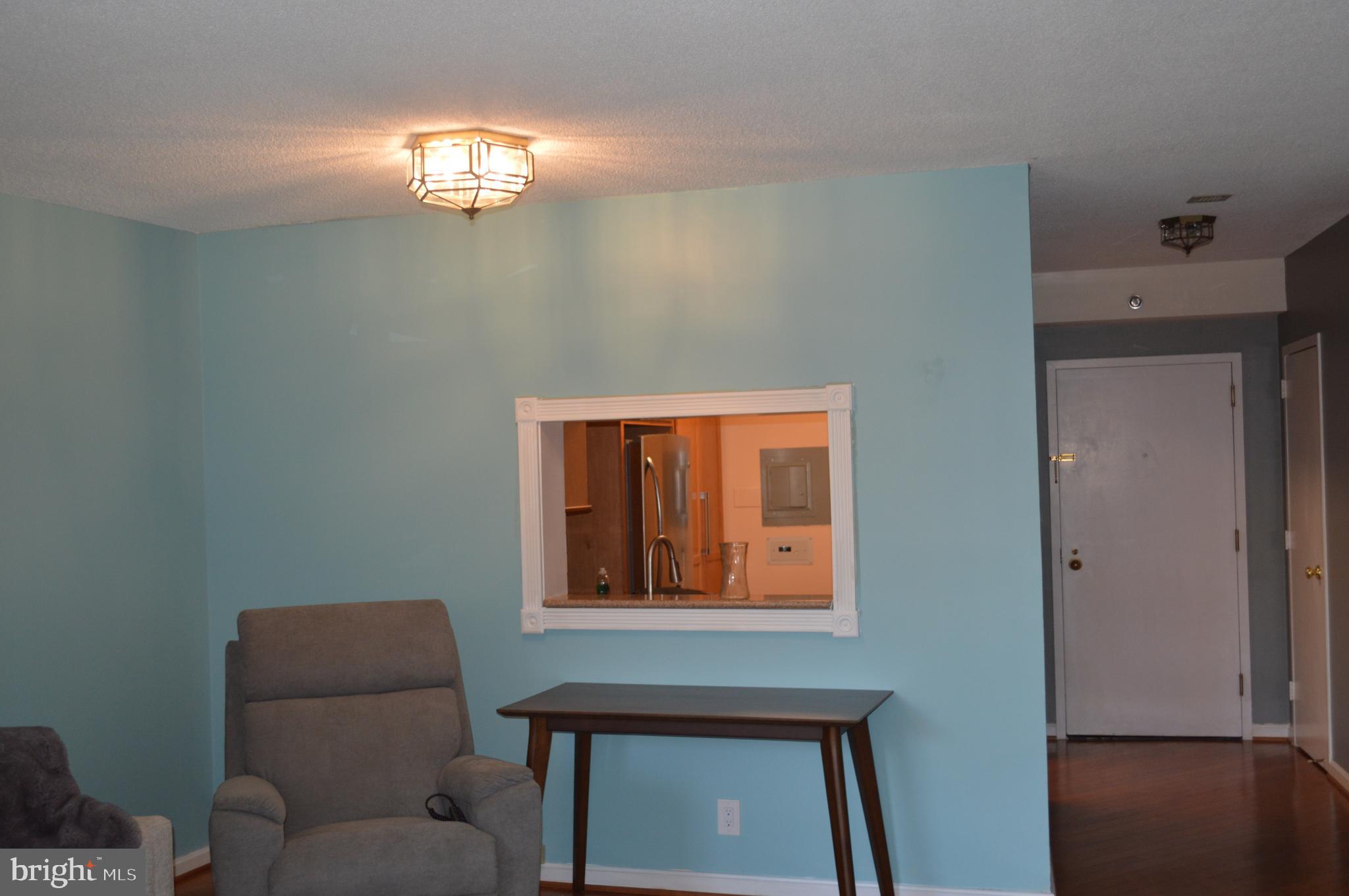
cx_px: 674
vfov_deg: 34.1
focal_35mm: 39
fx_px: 1460
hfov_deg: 49.6
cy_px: 448
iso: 400
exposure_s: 1/80
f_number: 4.2
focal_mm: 26
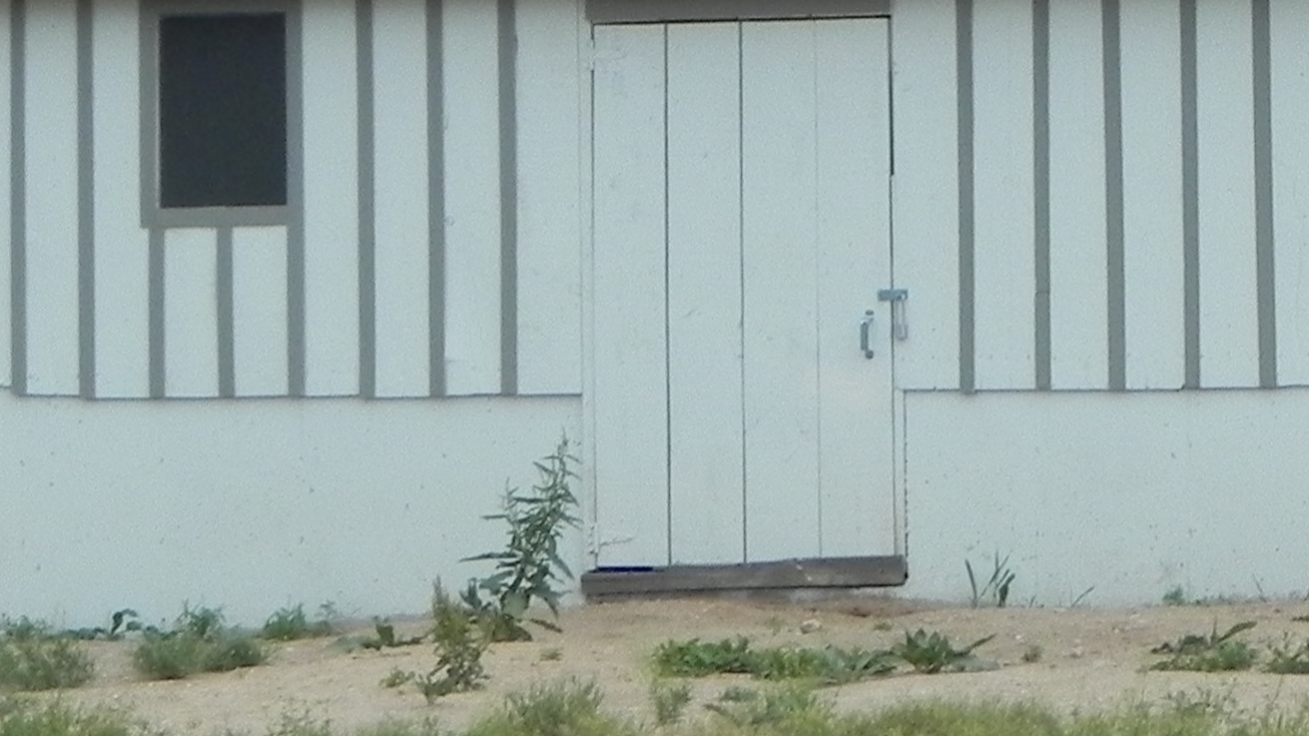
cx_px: 1462
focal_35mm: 228
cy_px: -311
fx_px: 7913
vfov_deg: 5.3
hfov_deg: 9.4
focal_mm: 13.4
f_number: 7.1
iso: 160
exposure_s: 1/368
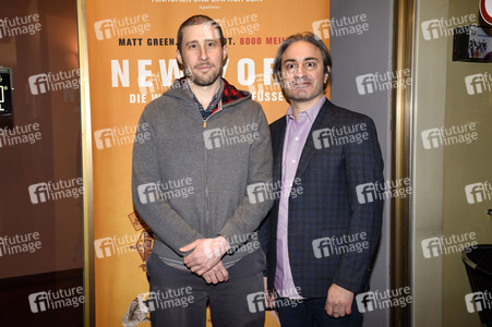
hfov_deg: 48.5
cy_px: 164
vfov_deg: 33.4
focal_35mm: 40
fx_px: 546
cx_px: 246
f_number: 6.3
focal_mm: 40
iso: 800
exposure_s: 1/50
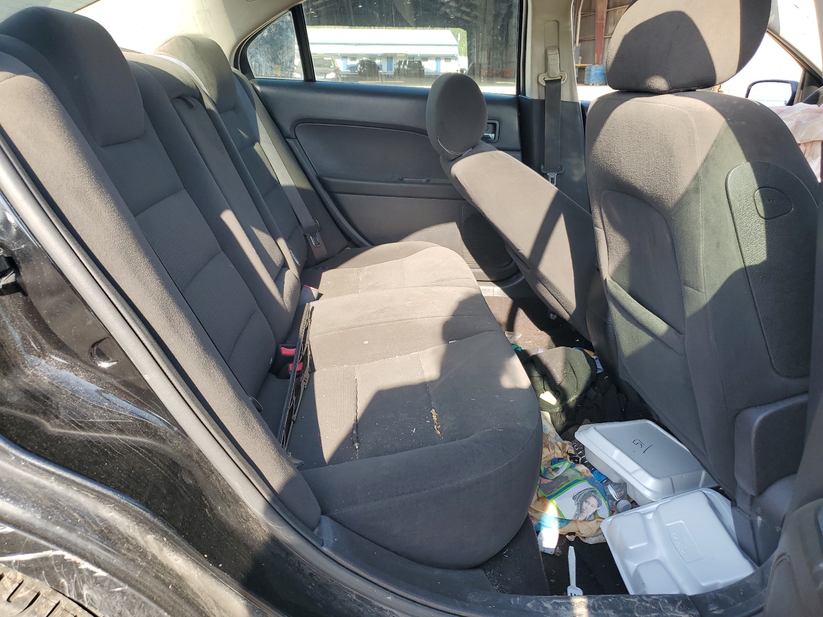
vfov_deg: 53.1
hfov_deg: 67.3
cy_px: 308
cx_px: 412
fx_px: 618
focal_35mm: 26
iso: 50
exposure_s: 1/417
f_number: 1.5
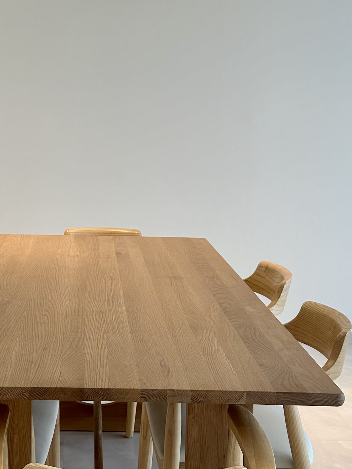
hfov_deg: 25.4
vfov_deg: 33.7
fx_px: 773
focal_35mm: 57
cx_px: 97
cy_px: 187
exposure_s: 1/262
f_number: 1.78
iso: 80
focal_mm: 6.86
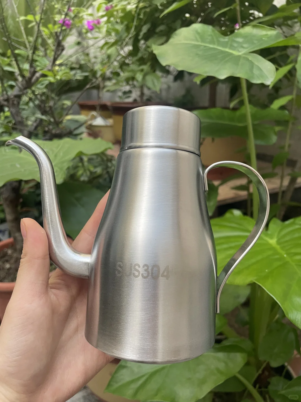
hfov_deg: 53.1
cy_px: 201
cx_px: 150
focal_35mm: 26
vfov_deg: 67.3
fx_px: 301
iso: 160
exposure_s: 1/60
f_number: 1.6
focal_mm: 4.2
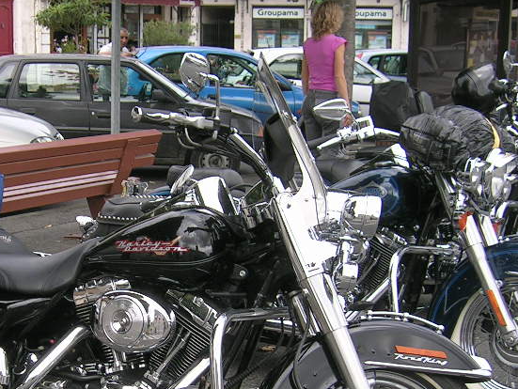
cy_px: 285
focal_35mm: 65
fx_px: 973
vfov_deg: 22.4
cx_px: 165
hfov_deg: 29.6
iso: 50
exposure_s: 1/366
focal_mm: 5.4
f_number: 2.8
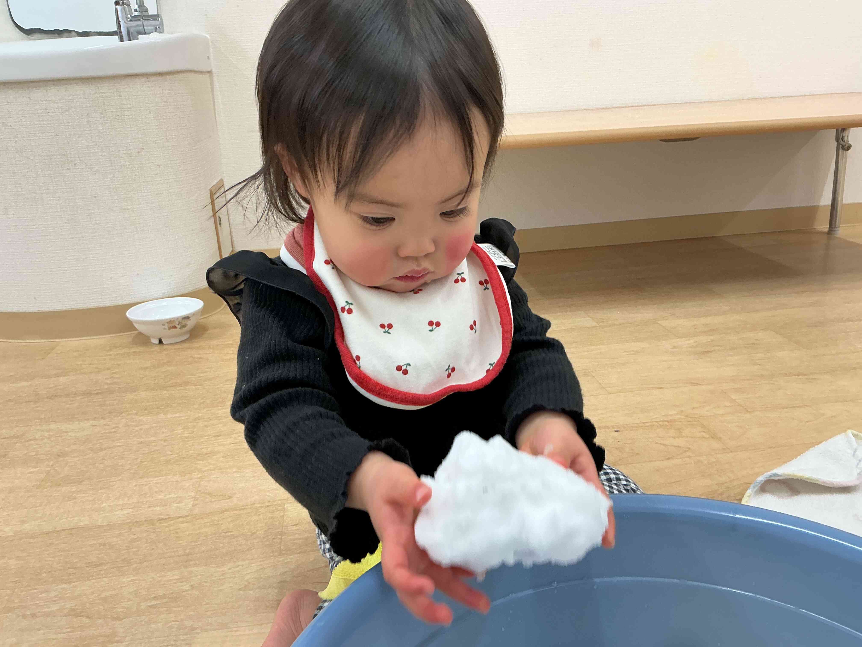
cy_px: 324
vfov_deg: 48.2
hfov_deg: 61.7
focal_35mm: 29
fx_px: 722
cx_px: 431
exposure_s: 1/100
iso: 64
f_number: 1.8
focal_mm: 3
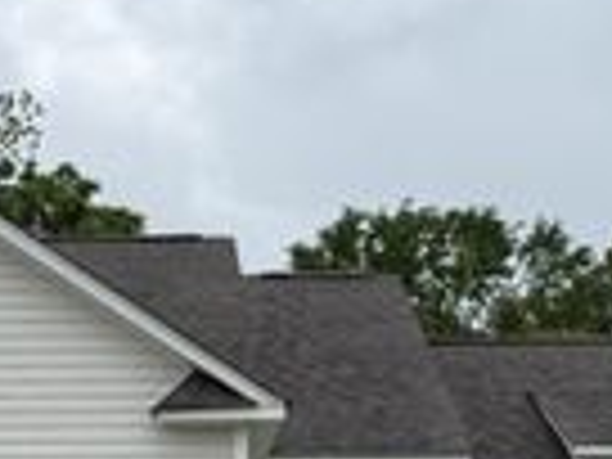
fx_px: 2334
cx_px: 140
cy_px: 416
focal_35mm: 132
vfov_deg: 11.2
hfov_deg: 14.9
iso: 80
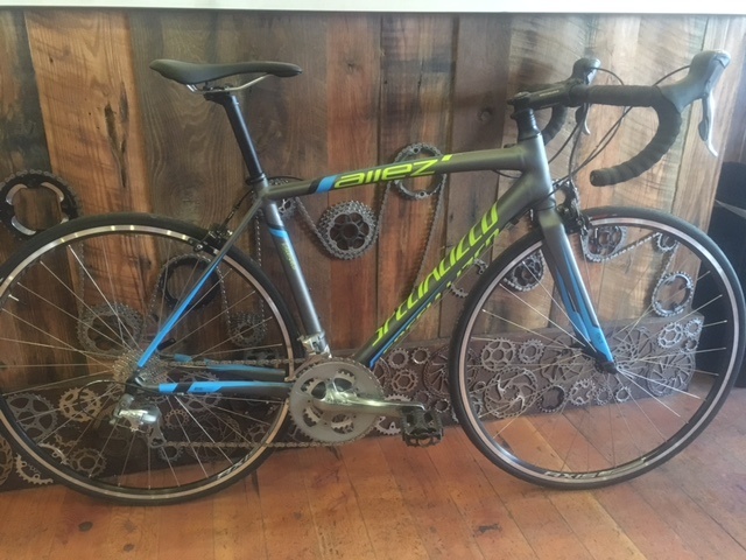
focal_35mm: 29
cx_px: 373
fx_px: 625
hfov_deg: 61.7
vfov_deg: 48.2
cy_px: 280
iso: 320
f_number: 2.2
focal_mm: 4.15
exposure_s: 1/15
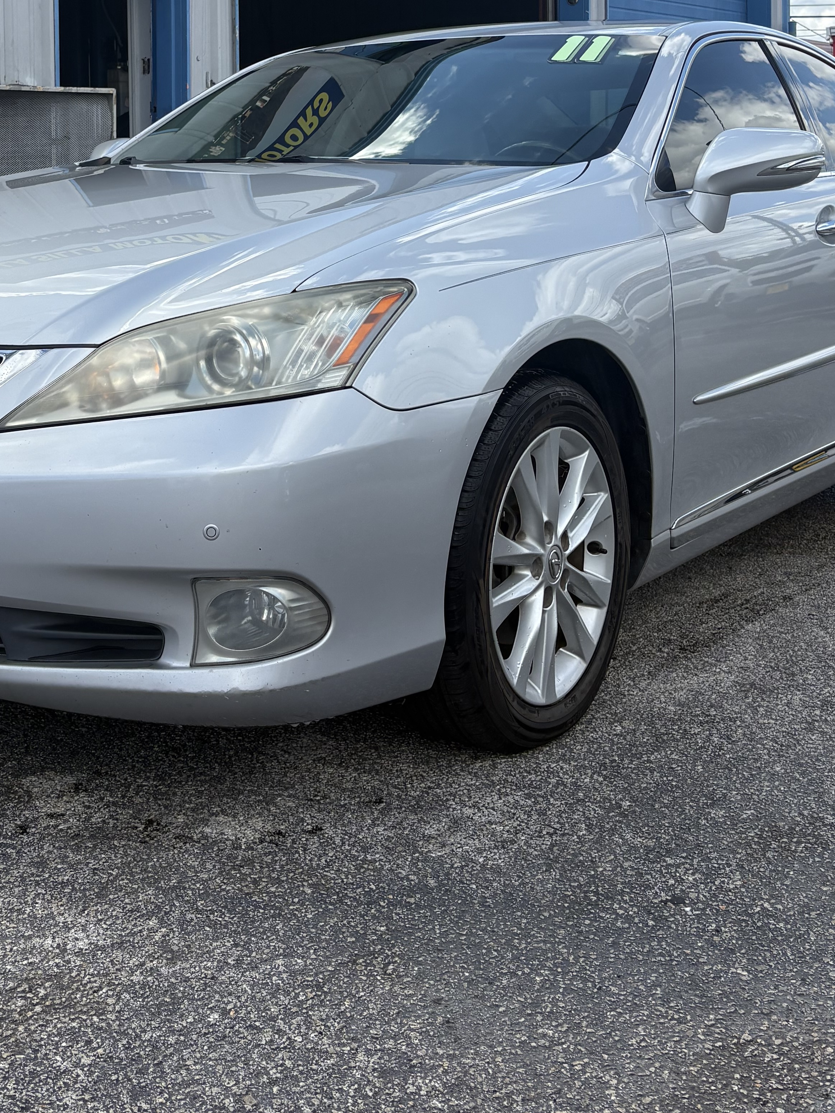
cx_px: 277
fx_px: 1544
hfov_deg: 30.0
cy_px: 169
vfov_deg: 37.7
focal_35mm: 48
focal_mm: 5.96
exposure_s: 1/2012
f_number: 1.6
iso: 50
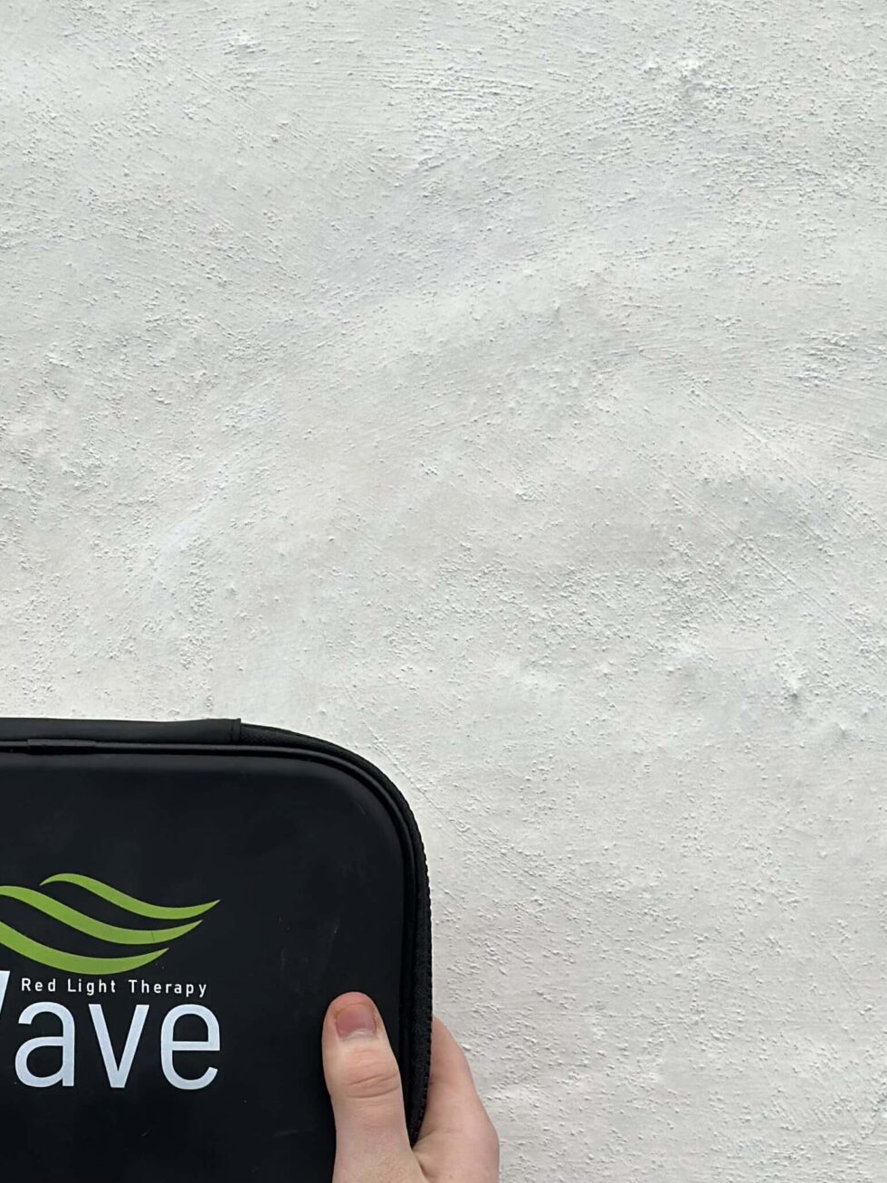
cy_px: 1049
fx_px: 3212
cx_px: 73
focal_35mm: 94
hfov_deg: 15.5
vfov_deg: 20.5
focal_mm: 6.86
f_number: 1.78
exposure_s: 1/121
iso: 80
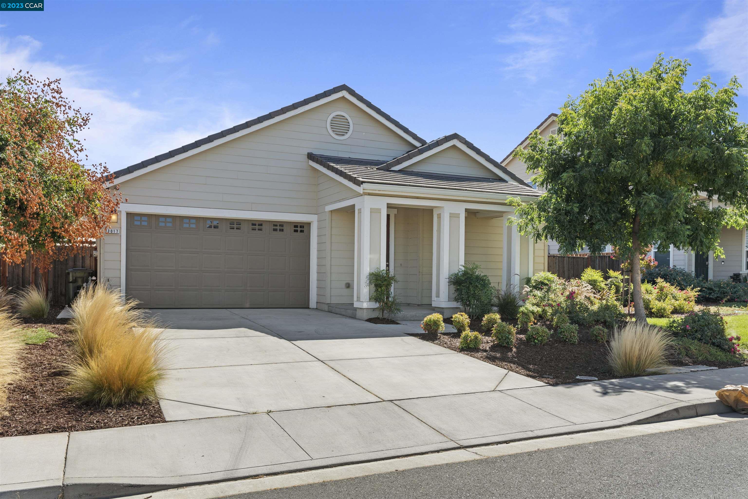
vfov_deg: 45.0
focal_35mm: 29
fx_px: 603
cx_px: 374
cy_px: 250
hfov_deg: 63.7
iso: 125
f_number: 8
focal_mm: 29
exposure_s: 1/60
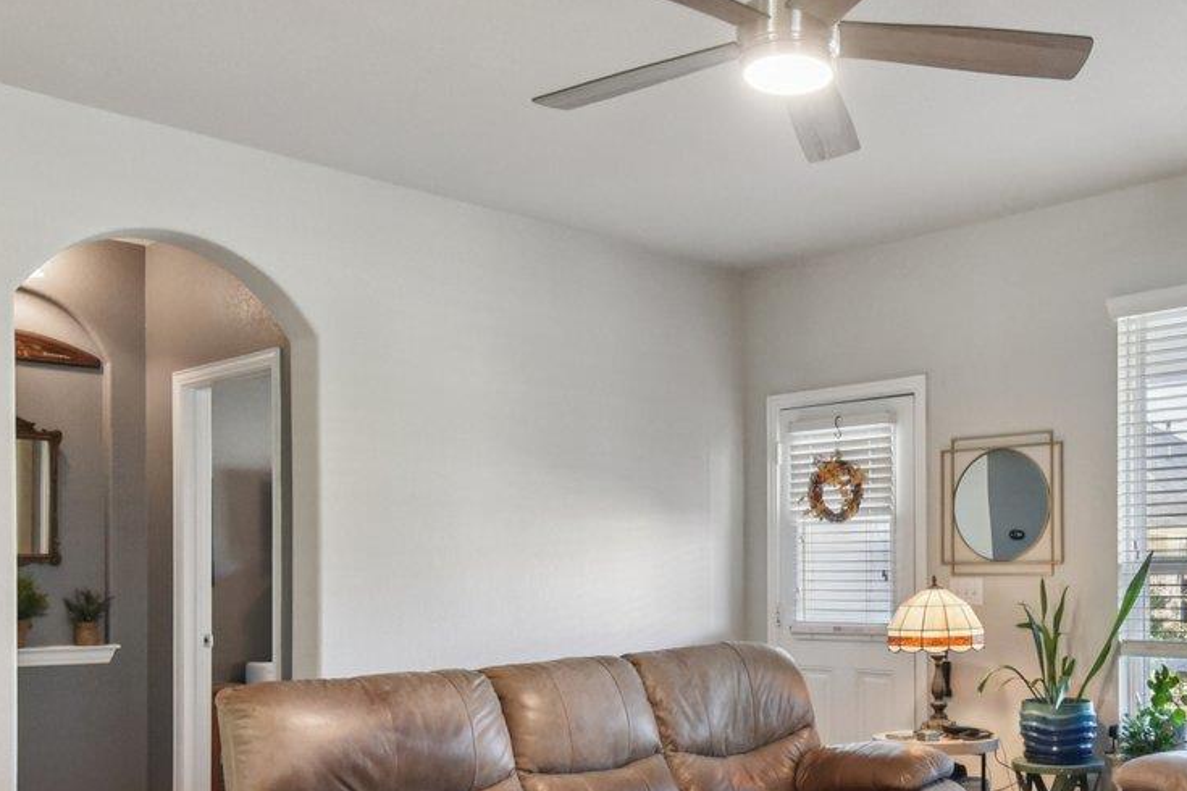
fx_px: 1286
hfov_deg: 48.9
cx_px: 767
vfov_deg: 33.6
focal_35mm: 39
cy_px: 580
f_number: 8
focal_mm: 14
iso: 560
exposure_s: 1/15
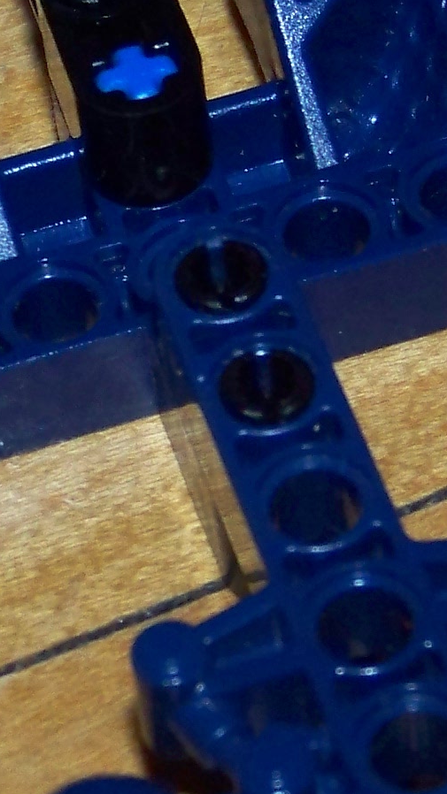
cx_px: 129
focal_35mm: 194
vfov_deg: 11.1
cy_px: 444
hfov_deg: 6.3
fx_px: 4089
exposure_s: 1/30
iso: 200
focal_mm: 7.6
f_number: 2.8
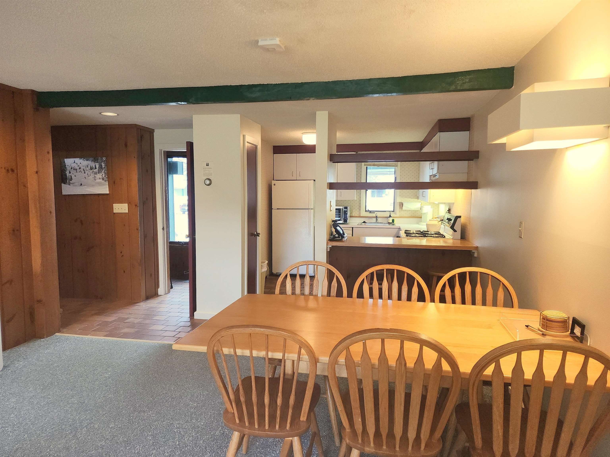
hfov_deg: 73.9
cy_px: 228
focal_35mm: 23
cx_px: 305
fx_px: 405
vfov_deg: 58.9
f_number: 1.8
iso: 100
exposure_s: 1/40
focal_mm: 6.4
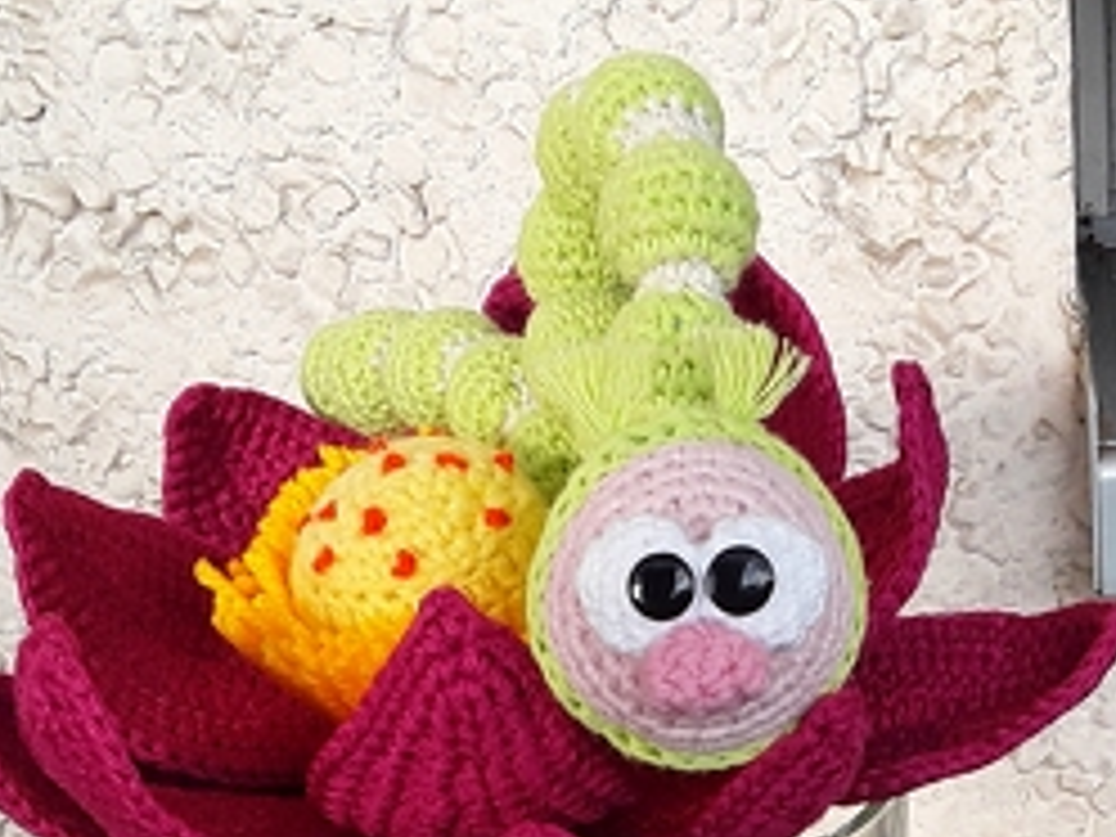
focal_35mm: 38
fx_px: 1225
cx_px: 587
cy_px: 513
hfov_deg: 49.0
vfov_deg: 37.5
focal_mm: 2.91
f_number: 1.9
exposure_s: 1/205
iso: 40
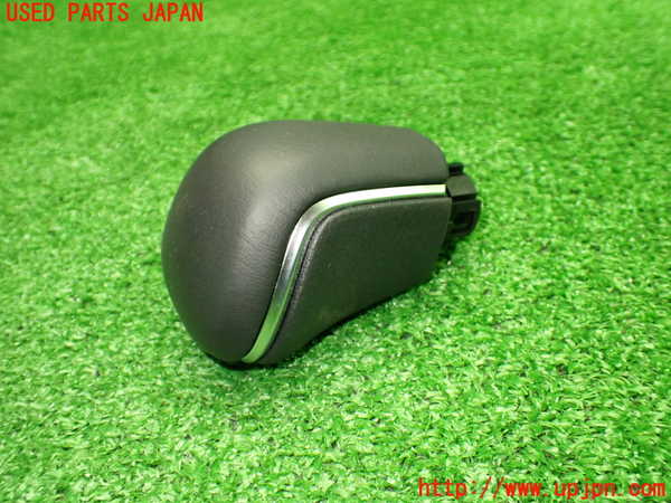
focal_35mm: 30
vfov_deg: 46.8
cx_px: 336
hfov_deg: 60.0
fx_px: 582
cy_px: 252
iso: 800
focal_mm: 5.4
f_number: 2.3
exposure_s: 1/100
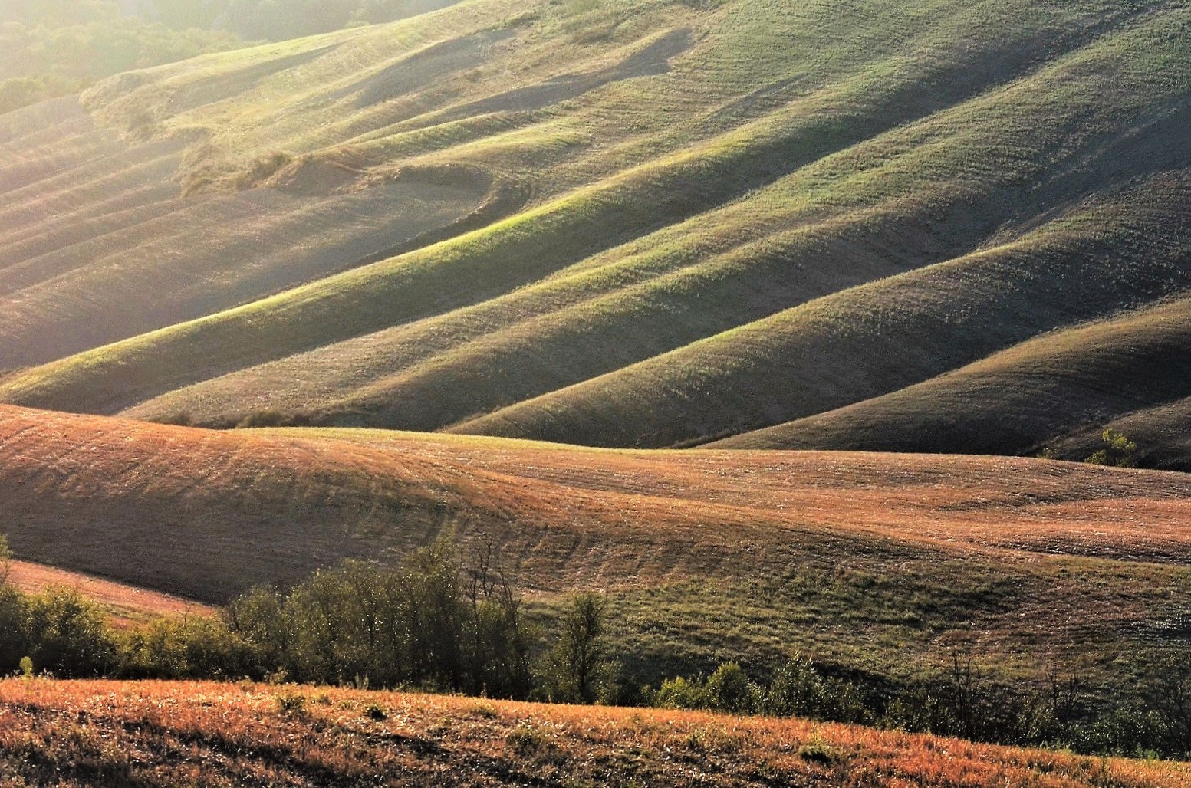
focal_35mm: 105
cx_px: 596
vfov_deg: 13.0
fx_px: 3466
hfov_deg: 19.5
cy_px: 394
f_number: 7.1
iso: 200
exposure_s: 1/800
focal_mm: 70
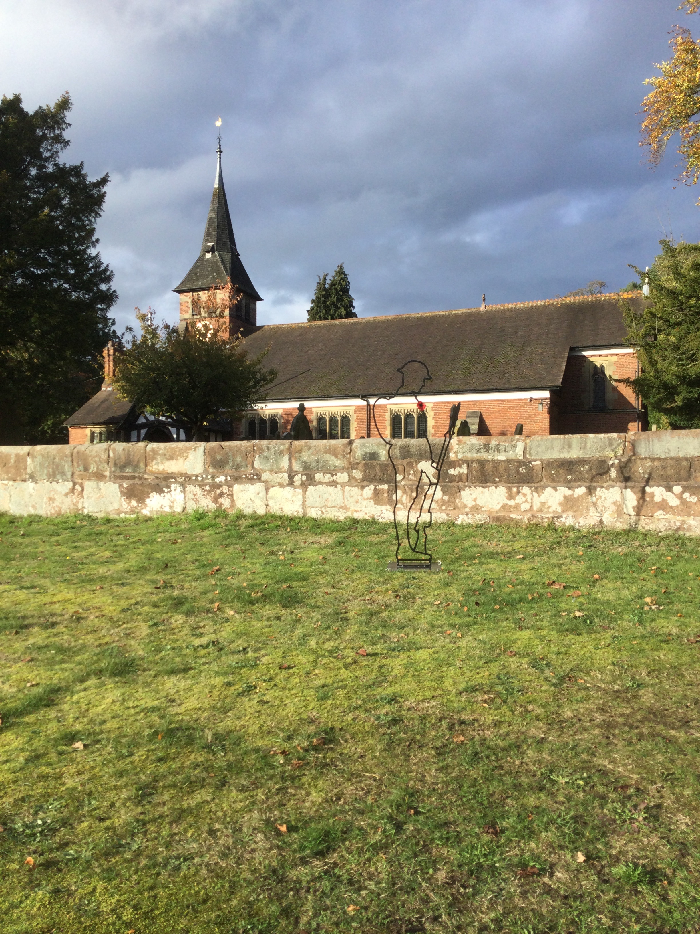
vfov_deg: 58.4
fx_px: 836
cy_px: 467
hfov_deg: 45.4
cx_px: 350
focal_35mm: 31
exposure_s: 1/558
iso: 25
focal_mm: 3.3
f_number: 2.4
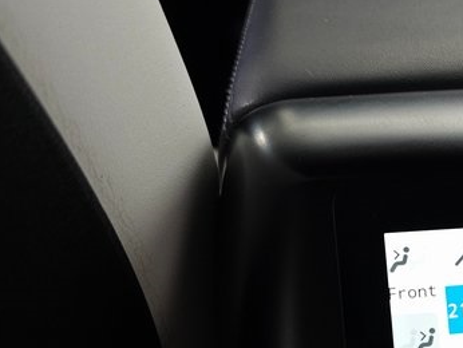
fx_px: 910
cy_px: 317
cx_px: 573
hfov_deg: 25.3
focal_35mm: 68
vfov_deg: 21.1
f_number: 1.7
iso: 100
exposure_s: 1/60
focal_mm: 6.3
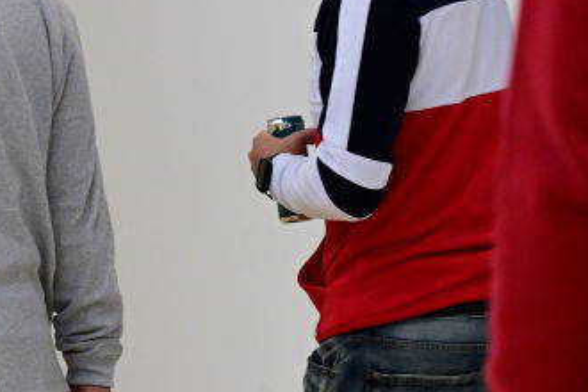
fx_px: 4312
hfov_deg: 7.8
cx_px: 150
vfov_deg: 5.2
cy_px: 487
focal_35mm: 264
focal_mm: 85
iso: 3200
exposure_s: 1/320
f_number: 5.6
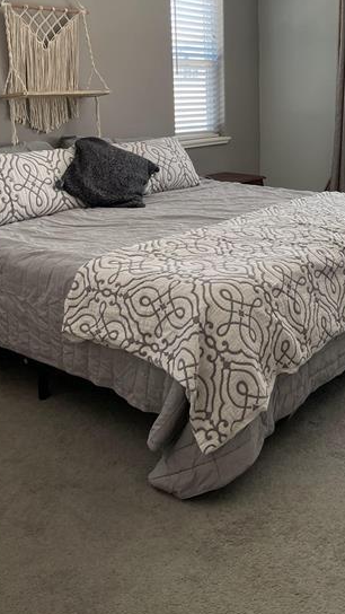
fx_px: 651
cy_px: 195
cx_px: 290
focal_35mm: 40
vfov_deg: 49.4
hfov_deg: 28.9
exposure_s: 1/121
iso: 100
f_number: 1.6
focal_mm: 4.2
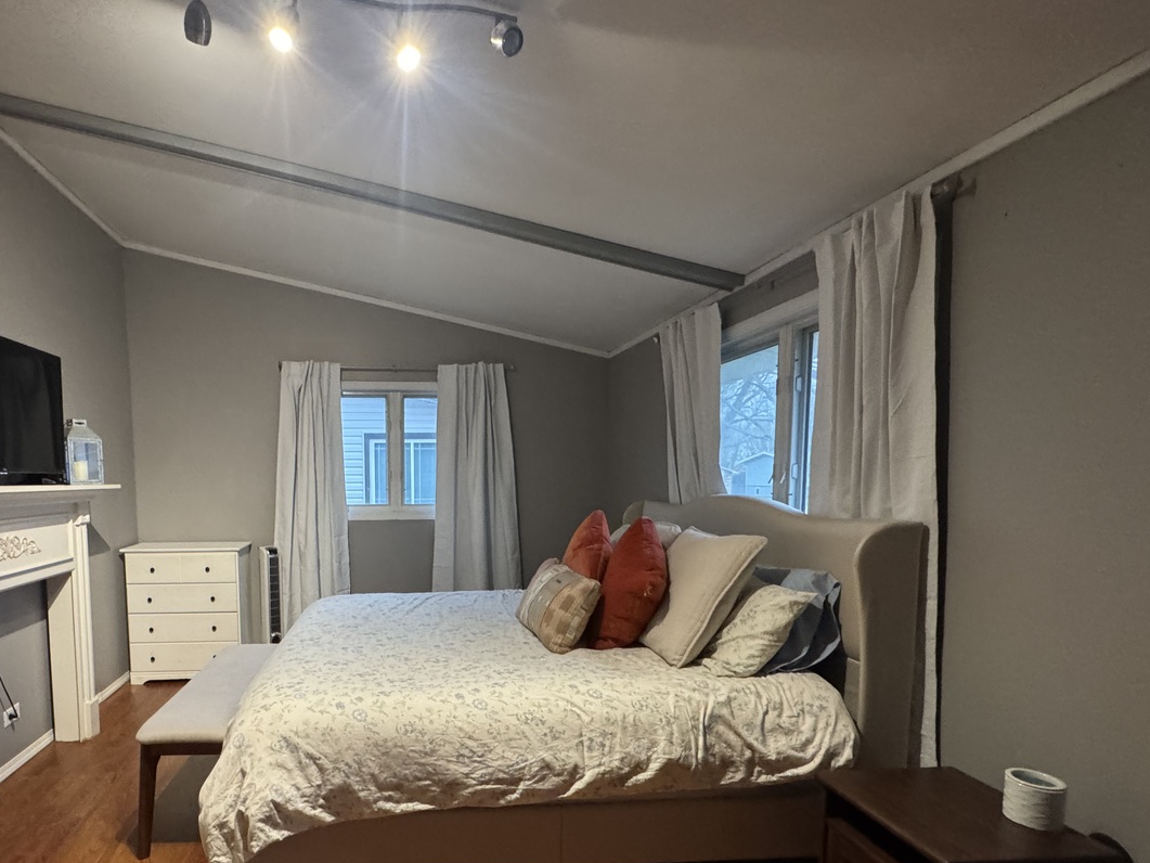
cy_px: 539
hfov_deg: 82.9
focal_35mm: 19
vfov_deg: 67.6
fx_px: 631
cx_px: 425
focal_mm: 2.22
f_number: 2.2
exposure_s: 1/60
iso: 640
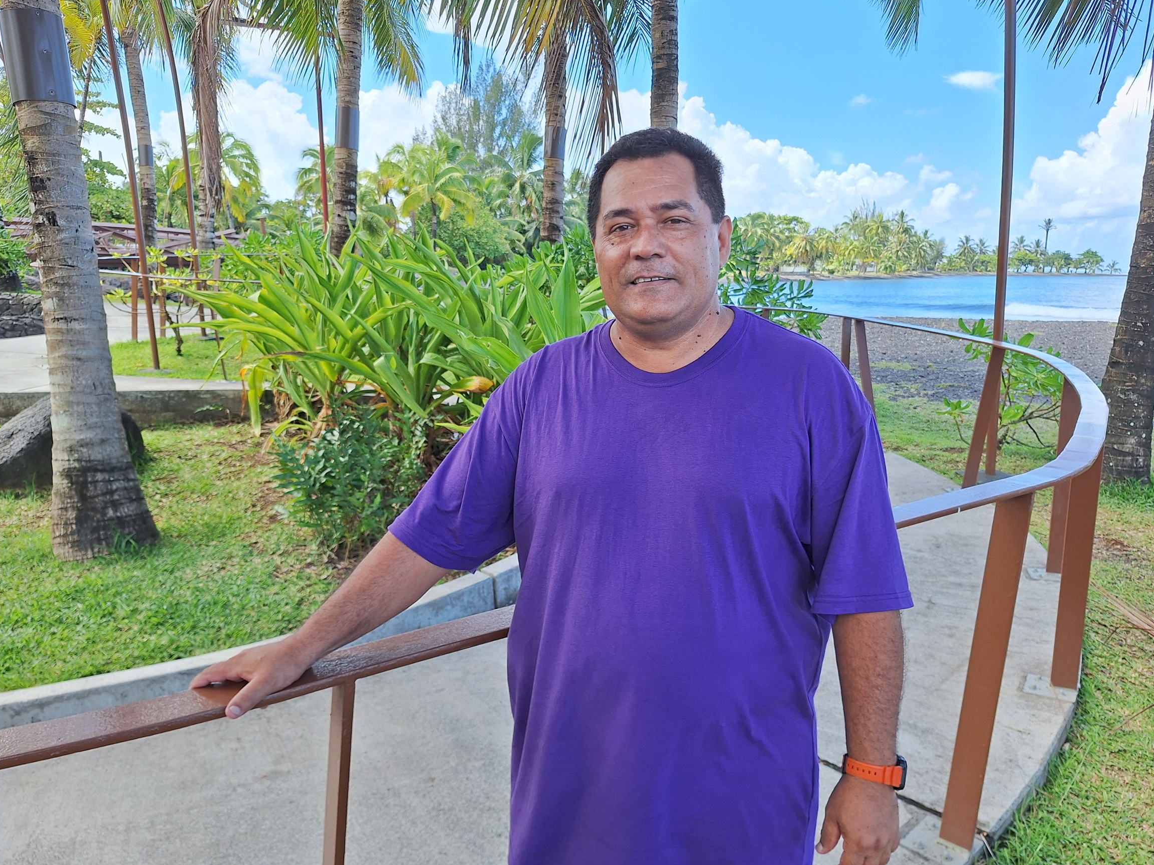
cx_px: 566
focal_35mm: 25
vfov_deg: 54.9
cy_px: 444
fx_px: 833
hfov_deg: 69.4
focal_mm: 5.54
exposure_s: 1/406
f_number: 1.8
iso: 40
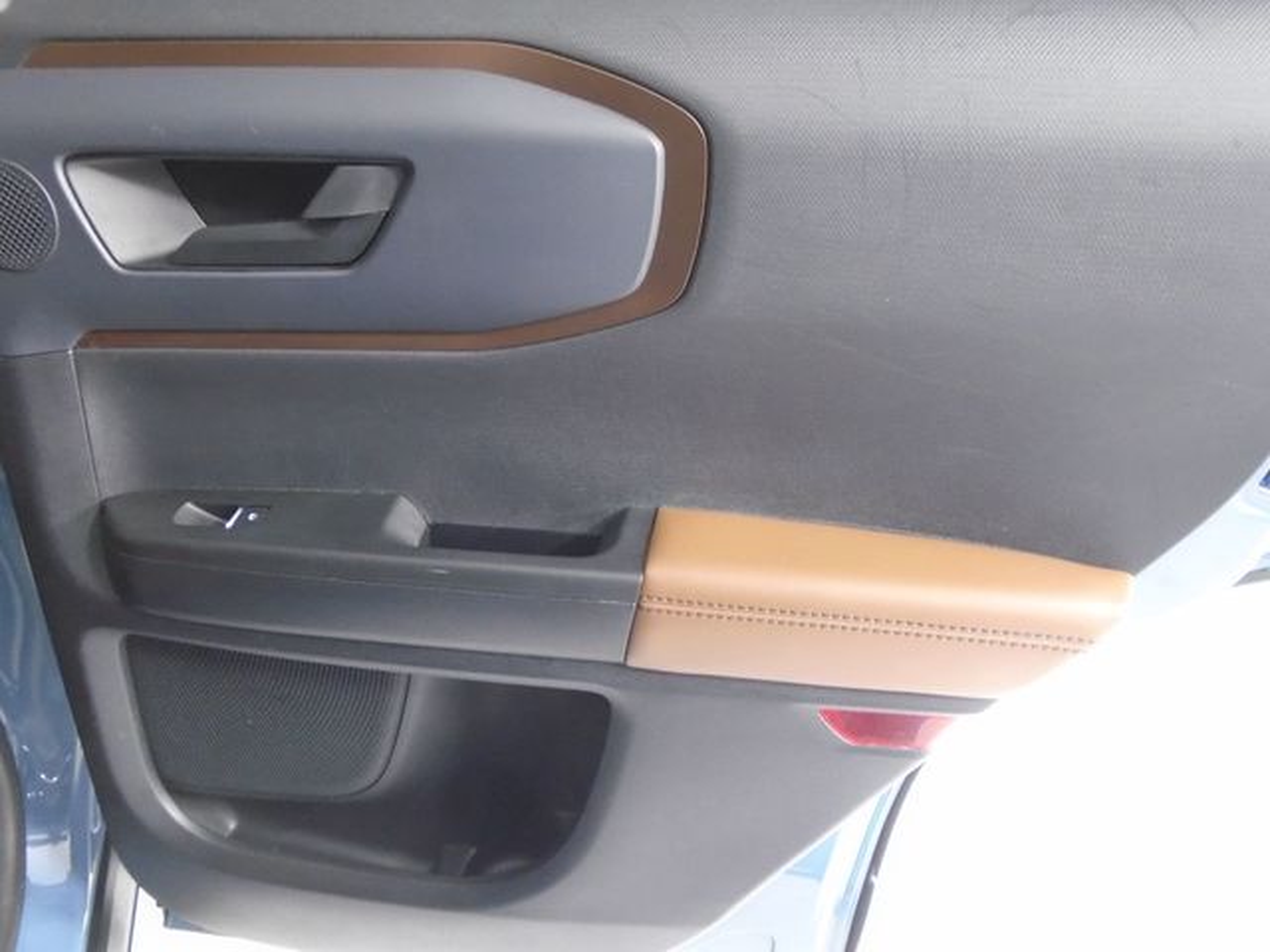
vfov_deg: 53.1
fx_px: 954
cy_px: 476
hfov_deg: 67.3
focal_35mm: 26
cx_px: 635
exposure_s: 1/30
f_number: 3.2
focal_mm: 4.6
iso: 400
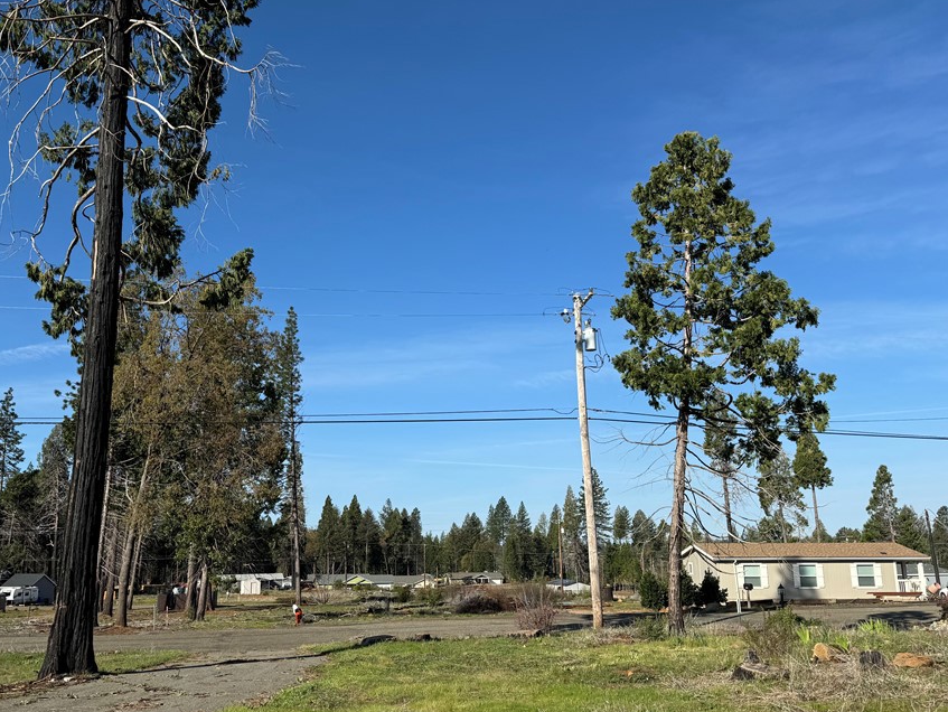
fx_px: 795
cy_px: 384
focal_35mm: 29
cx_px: 403
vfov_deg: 48.2
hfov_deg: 61.3
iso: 80
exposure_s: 1/4950
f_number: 1.78
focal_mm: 6.86
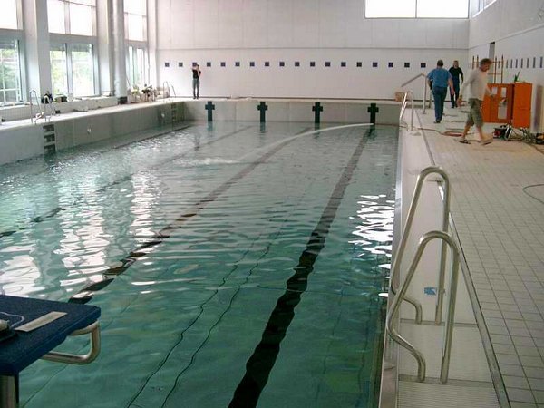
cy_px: 204
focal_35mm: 37
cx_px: 272
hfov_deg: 50.1
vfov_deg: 38.7
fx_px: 581
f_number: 2.6
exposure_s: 1/30
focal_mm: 7.6
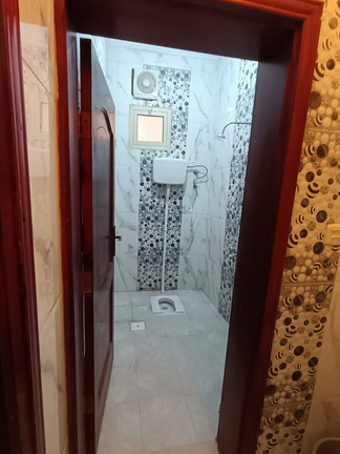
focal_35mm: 18
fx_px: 236
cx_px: 161
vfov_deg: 87.8
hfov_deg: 71.5
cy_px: 230
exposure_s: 1/30
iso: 745
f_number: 2.2
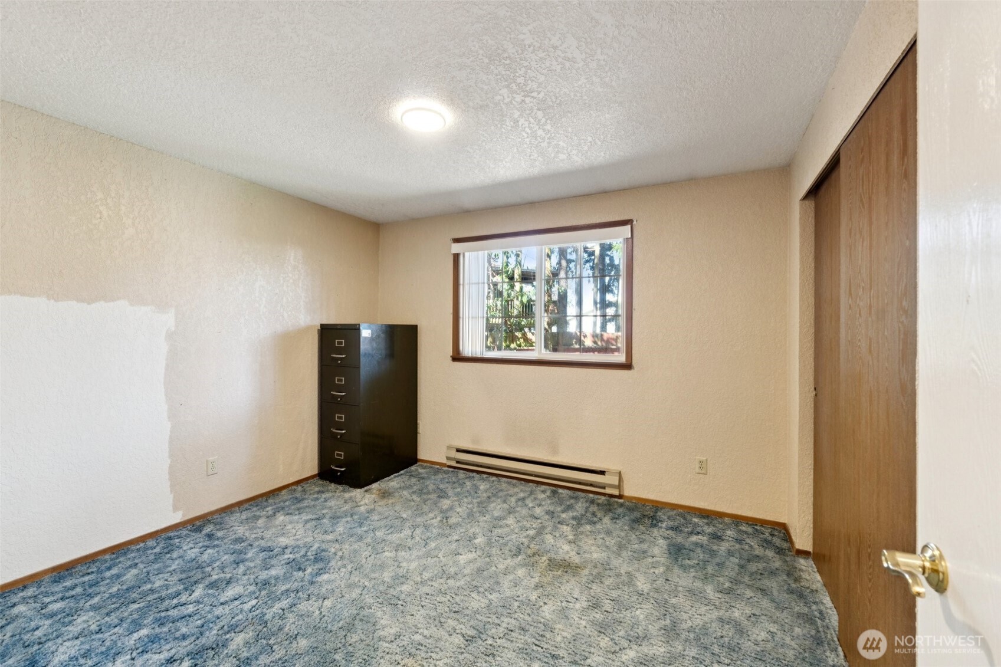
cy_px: 334
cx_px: 500
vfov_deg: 77.3
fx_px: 417
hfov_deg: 100.4
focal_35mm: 15
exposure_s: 1/2.5
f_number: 9
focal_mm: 10
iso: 250
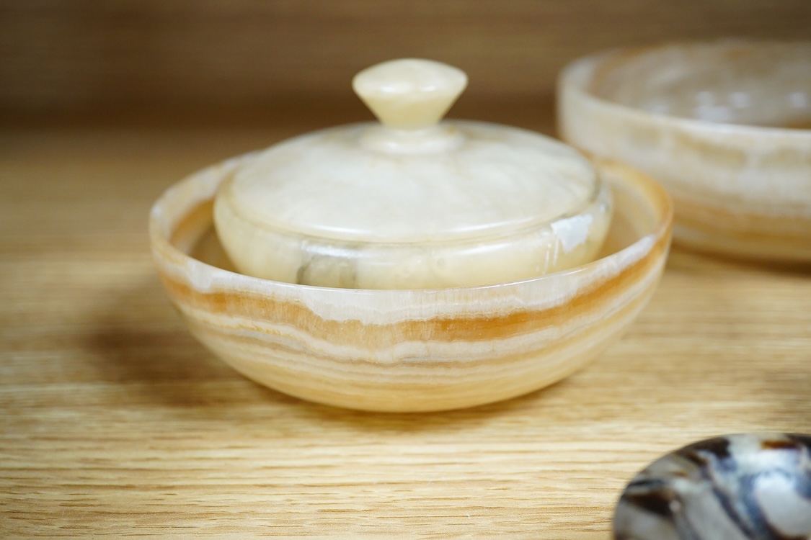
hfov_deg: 43.6
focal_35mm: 45
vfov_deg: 29.9
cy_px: 270
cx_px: 406
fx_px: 1014
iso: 2500
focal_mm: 30
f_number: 7.1
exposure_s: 1/160
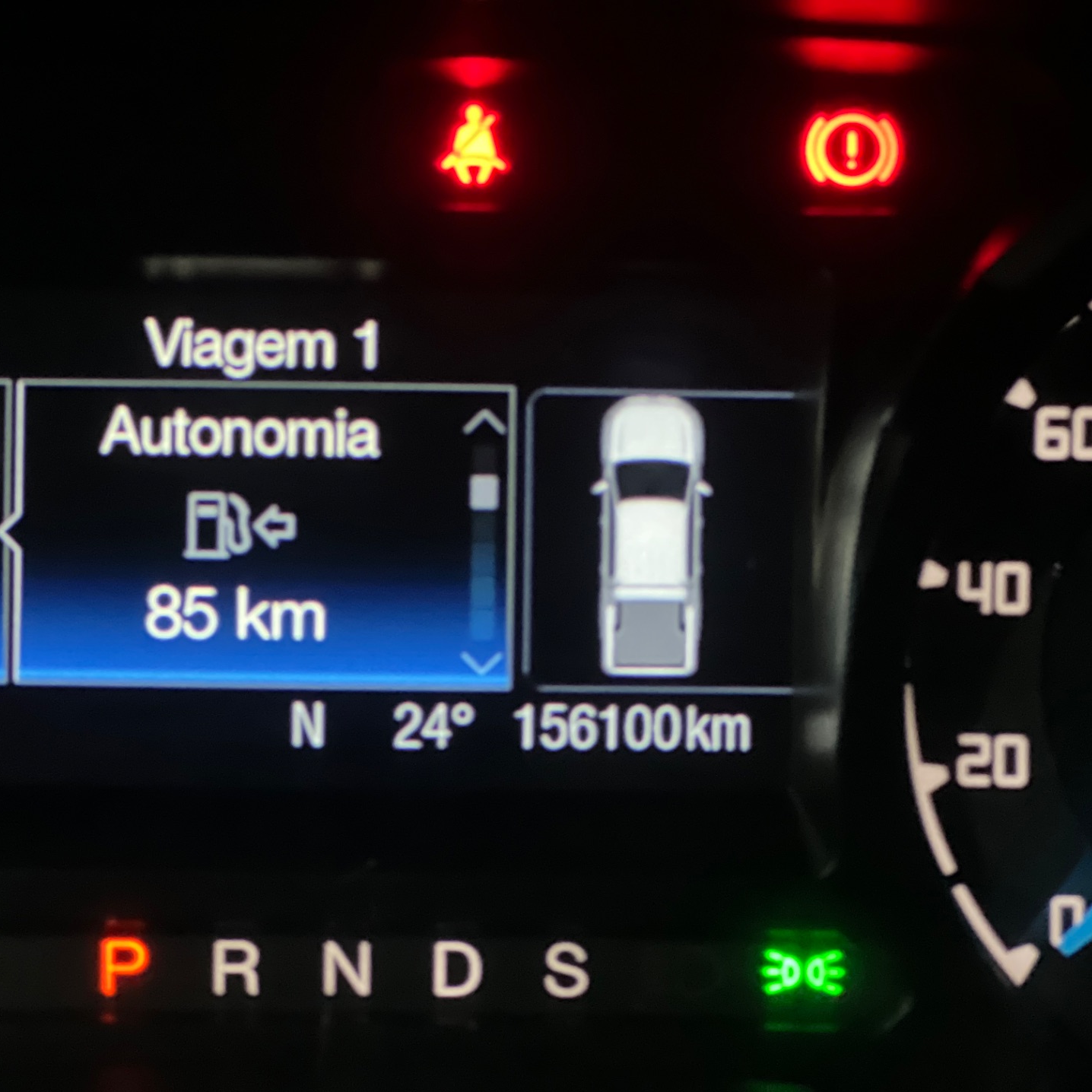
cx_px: 368
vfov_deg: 19.1
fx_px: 3248
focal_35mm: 91
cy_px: 547
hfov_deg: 19.0
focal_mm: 9
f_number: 2.8
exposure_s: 1/15
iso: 800
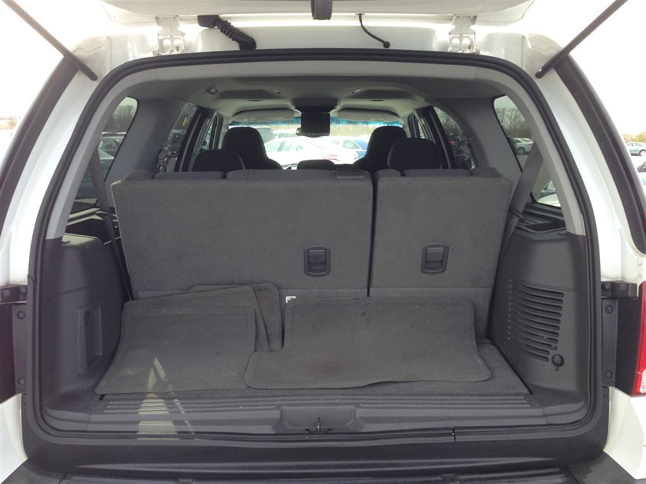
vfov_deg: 42.9
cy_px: 242
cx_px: 323
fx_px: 616
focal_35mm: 33
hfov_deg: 55.4
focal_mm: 4.13
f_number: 2.4
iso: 50
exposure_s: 1/202
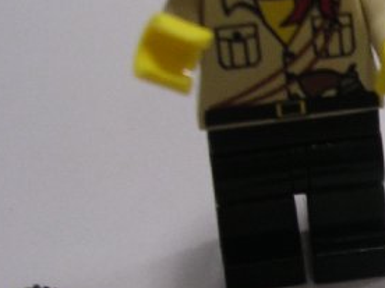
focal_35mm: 110
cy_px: 295
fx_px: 1223
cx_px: 451
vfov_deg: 13.3
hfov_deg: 17.2
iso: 100
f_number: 2.8
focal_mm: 5.8
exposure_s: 1/5.3
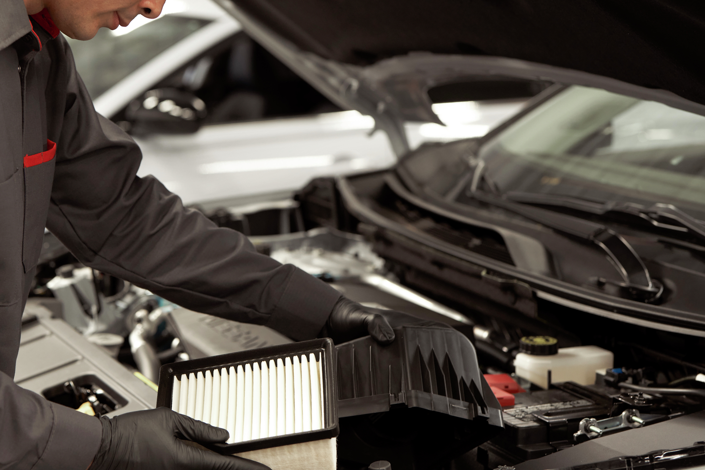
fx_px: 1567
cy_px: 175
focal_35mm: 80
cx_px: 212
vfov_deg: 17.0
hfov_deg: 25.2
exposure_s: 1/200
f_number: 2.8
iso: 640
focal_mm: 50
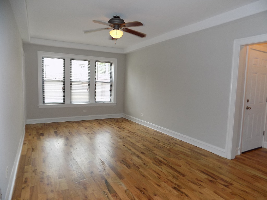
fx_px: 177
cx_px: 134
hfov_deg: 73.9
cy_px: 100
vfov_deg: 58.9
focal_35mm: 23
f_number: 3.1
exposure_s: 1/30
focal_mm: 4
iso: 125
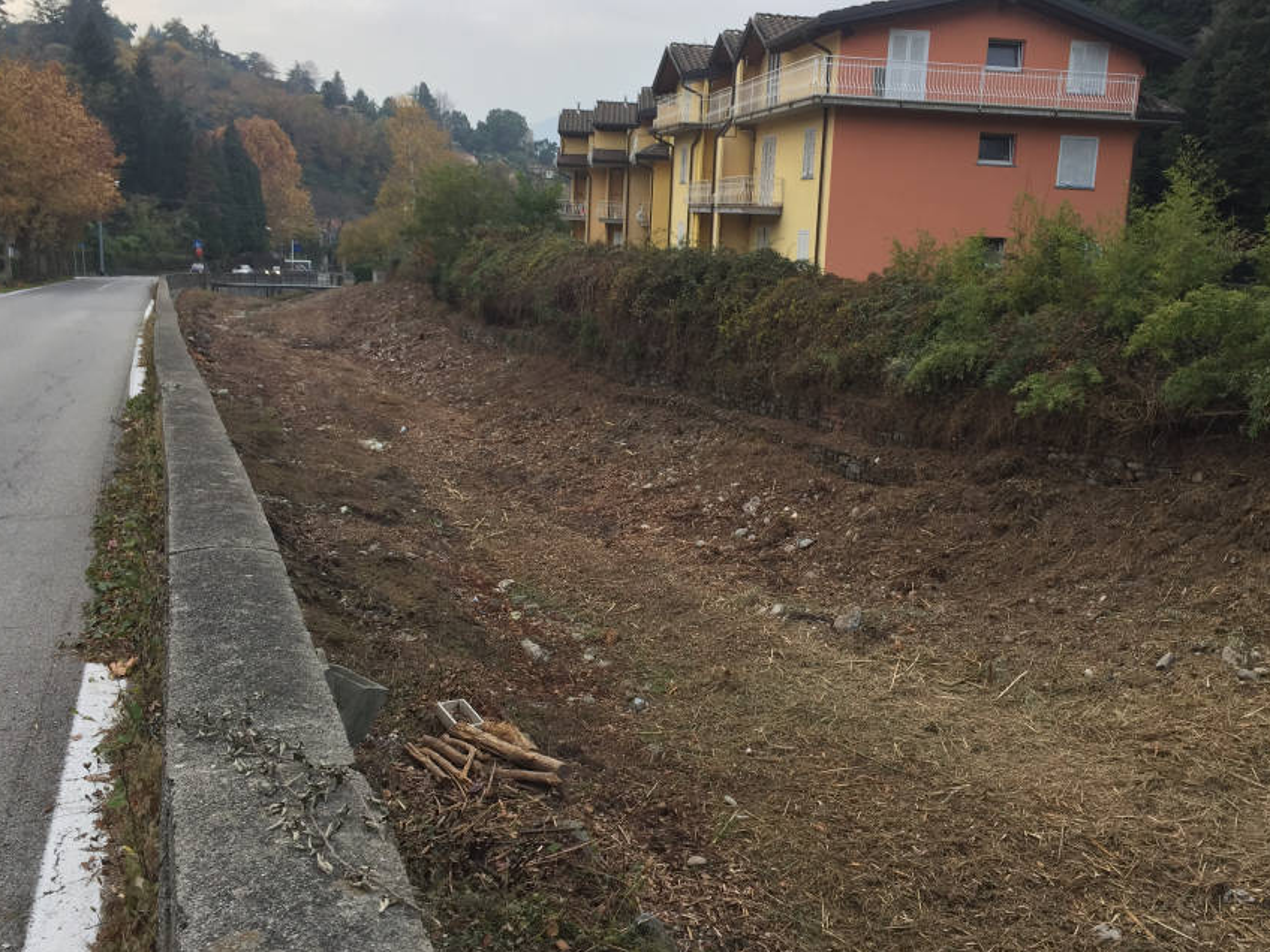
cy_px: 467
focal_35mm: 35
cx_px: 677
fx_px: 1284
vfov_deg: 40.7
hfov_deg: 52.6
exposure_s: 1/100
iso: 32
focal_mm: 4.15
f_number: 2.2
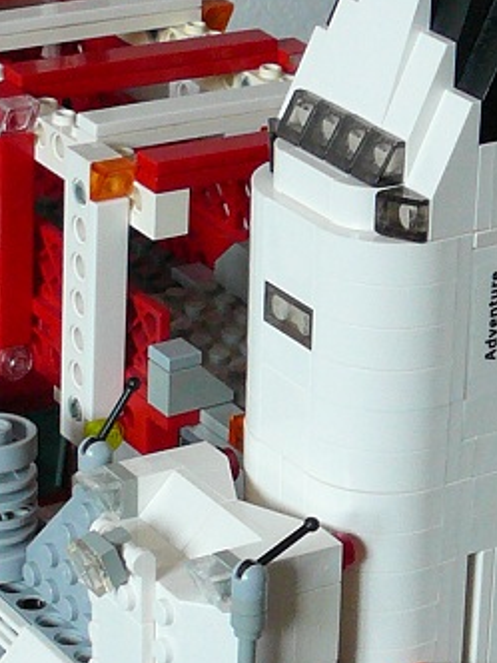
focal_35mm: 151
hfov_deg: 9.8
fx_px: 2891
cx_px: 349
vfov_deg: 13.0
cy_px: 593
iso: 200
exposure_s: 1/25
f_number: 3.4
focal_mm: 7.3
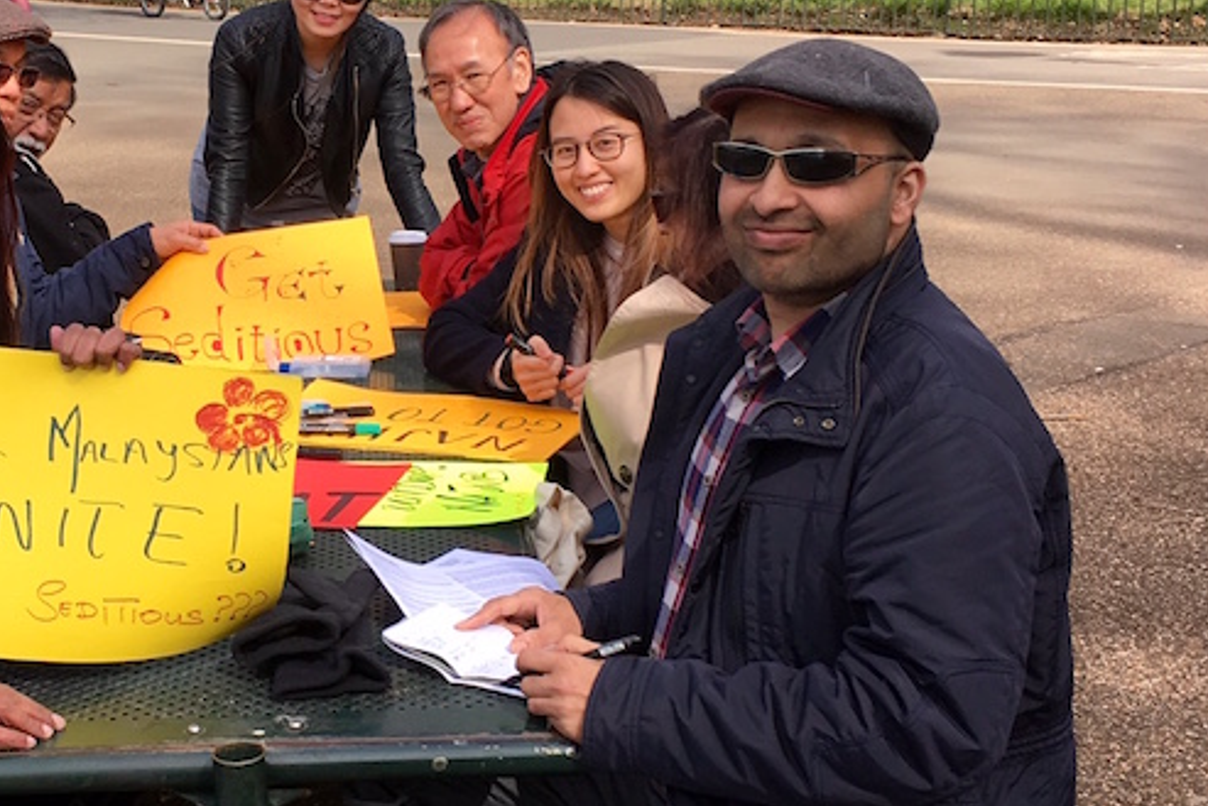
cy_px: 427
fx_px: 1645
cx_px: 304
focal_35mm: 49
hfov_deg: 39.3
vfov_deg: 27.5
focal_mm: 4.15
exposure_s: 1/641
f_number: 2.2
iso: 25
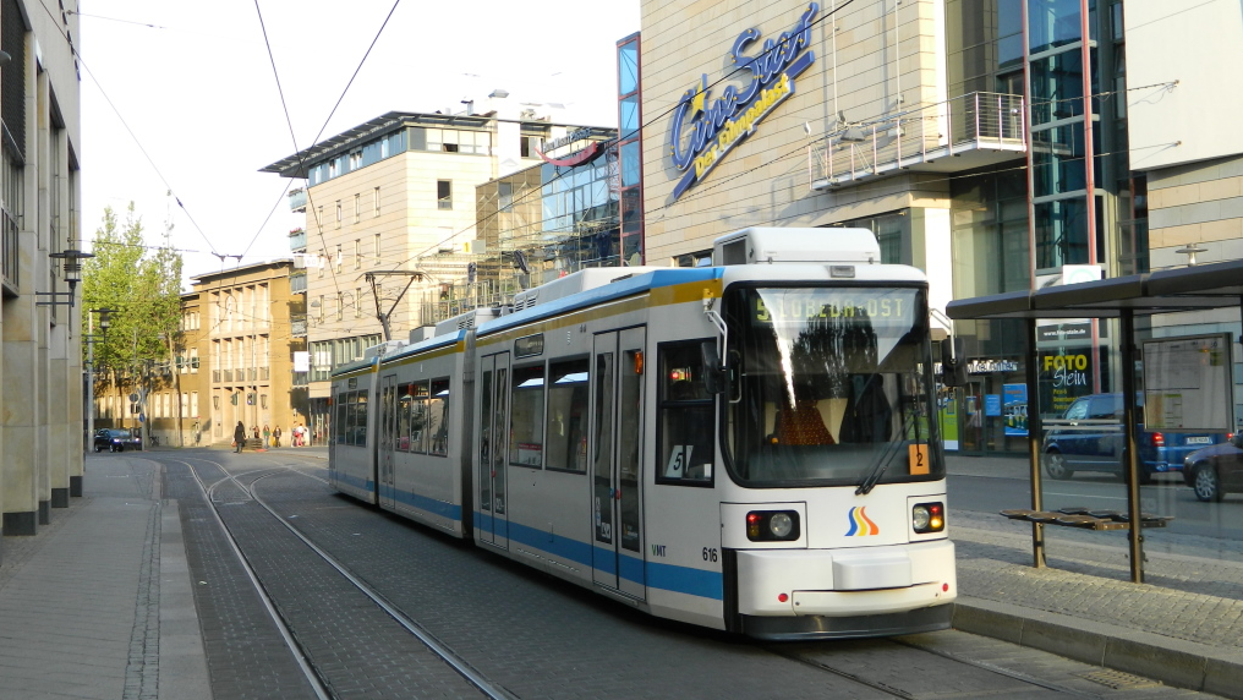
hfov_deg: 45.5
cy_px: 340
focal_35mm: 45
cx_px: 625
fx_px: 1483
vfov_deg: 26.5
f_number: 3.5
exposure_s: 1/160
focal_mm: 7.3
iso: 80
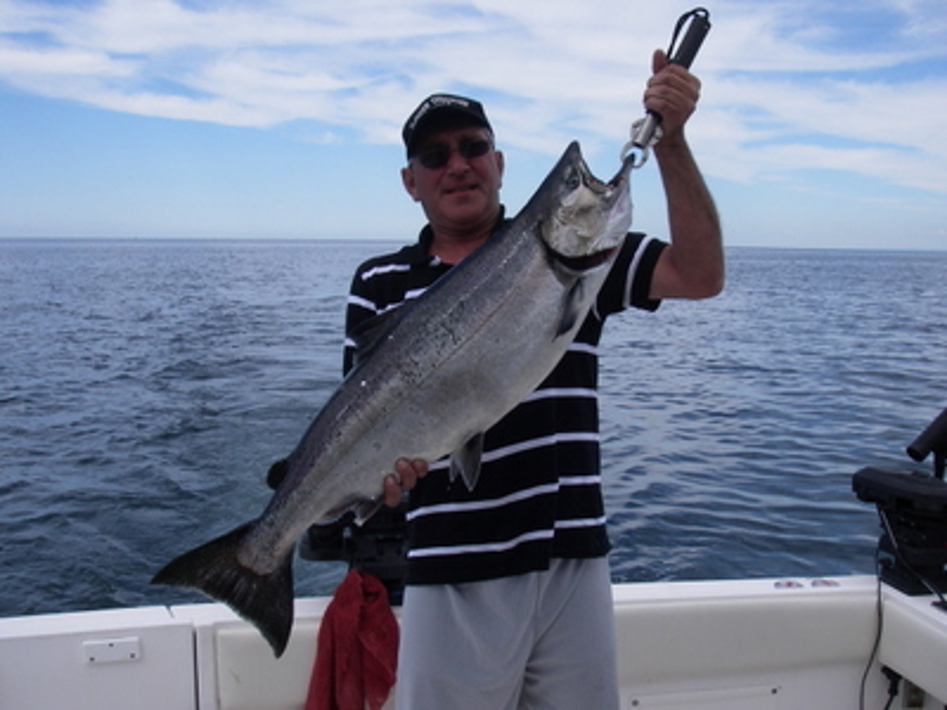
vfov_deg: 37.7
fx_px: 1040
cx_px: 474
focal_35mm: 38
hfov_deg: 49.0
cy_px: 355
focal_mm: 6.3
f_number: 6.6
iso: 80
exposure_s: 1/250
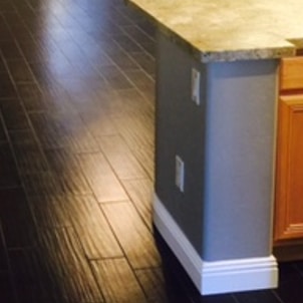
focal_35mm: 85
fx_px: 842
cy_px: 20
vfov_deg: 19.9
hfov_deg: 20.0
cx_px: 23
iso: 100
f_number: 2.2
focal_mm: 4.15
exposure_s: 1/10
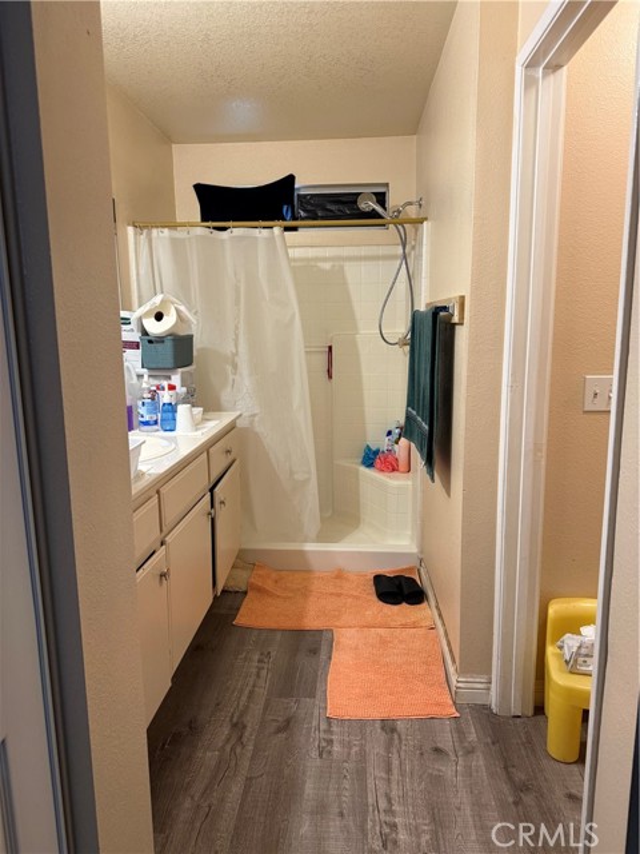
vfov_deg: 71.6
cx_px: 320
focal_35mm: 24
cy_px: 427
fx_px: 592
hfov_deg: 56.8
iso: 250
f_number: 1.78
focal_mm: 6.76
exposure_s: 1/60
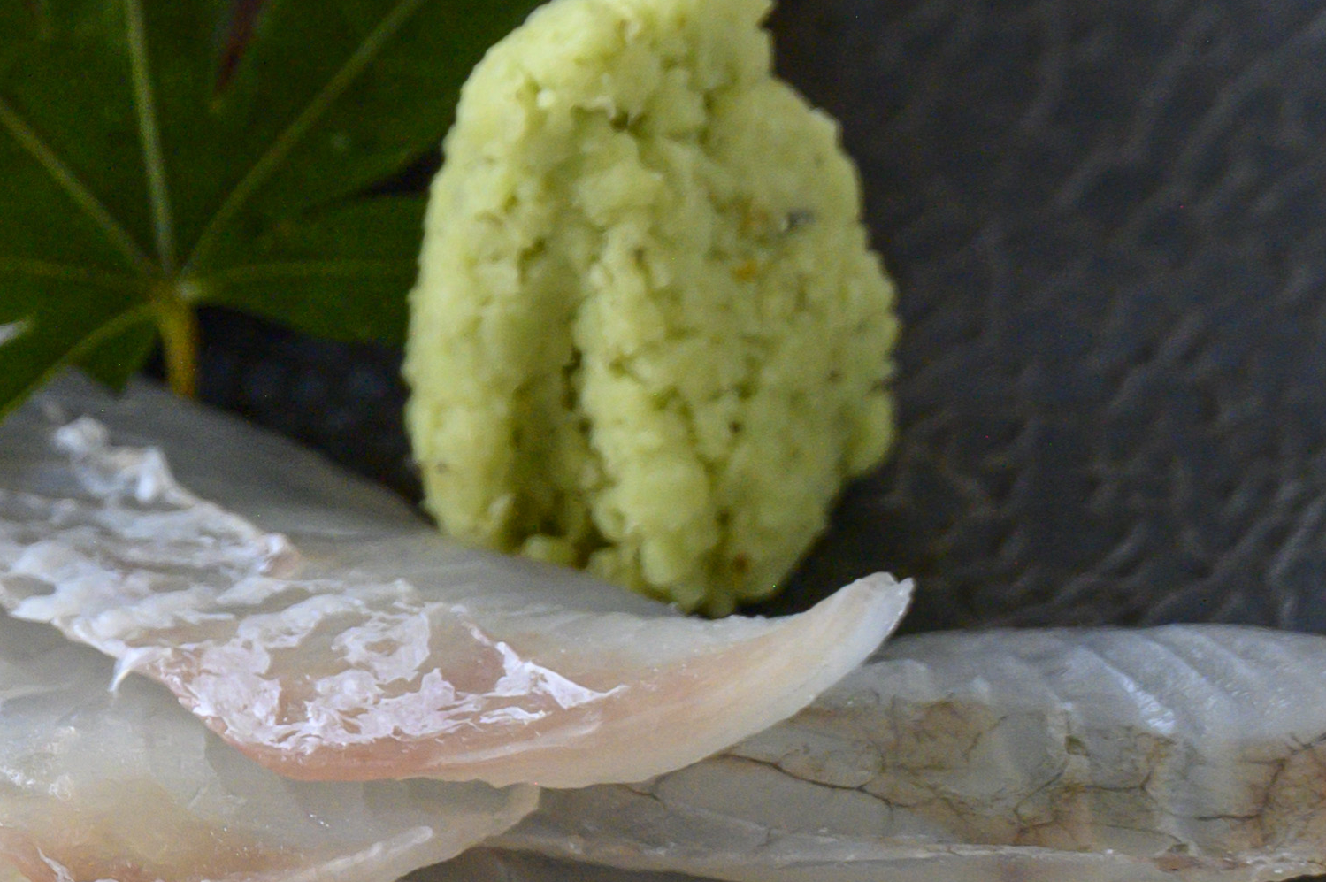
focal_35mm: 585
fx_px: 21530
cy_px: 486
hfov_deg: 3.5
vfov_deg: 2.3
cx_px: -413
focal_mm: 145
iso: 500
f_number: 8
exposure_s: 1/15
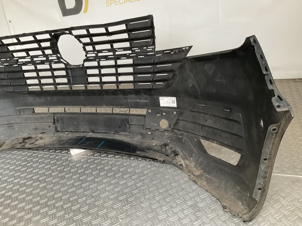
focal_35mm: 29
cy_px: 113
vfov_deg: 48.2
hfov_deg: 61.7
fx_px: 253
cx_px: 151
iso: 200
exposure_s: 1/60
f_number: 1.8
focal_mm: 3
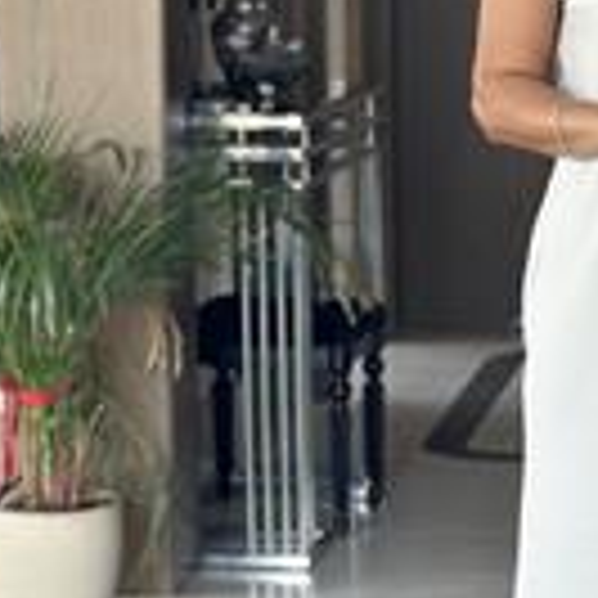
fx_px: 3147
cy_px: 391
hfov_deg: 10.7
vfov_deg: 10.8
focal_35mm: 161
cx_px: 710
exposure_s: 1/61
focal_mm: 6.86
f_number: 1.78
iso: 125
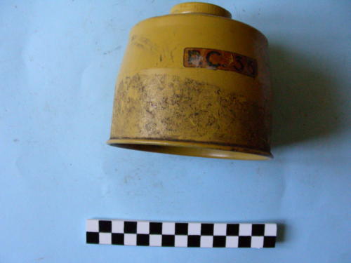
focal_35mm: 38
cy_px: 132
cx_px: 176
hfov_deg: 49.0
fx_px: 385
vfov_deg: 37.7
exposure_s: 1/59.3
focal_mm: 6.3
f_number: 3.5
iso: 400
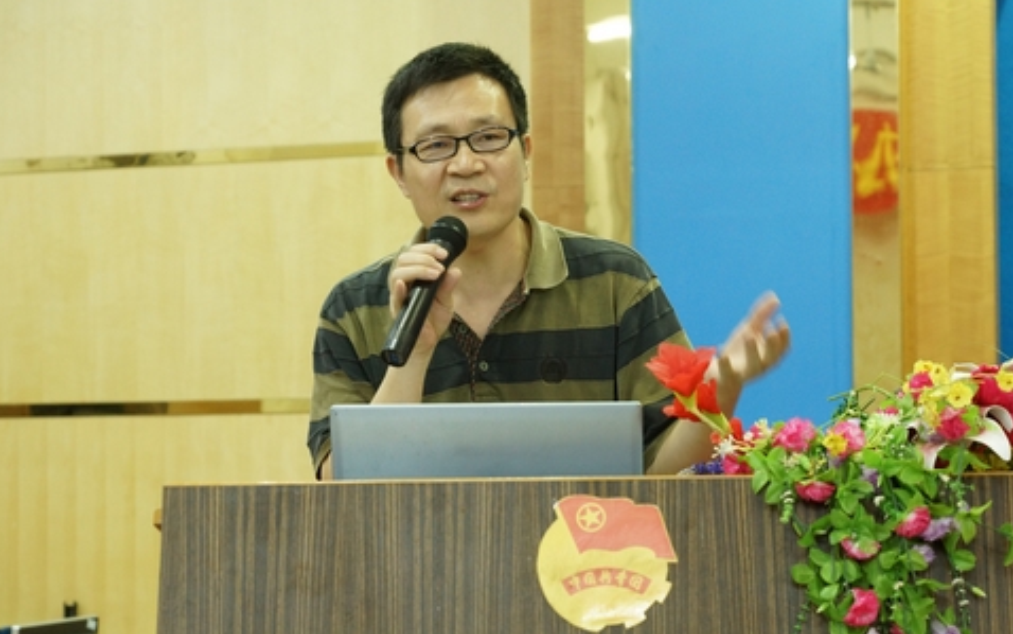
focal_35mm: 96
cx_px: 610
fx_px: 2651
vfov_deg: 13.6
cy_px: 354
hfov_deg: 21.6
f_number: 3.5
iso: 800
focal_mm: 50
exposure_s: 1/30
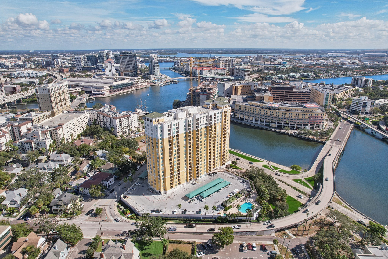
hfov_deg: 78.6
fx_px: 237
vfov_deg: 57.2
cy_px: 130
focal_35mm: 22
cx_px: 194
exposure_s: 1/3000
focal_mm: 8.4
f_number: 2.8
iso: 140
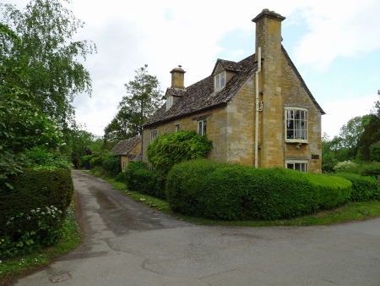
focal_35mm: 24
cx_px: 190
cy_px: 143
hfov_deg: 71.6
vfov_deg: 56.9
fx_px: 264
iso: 80
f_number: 3.5
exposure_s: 1/250
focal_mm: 4.1
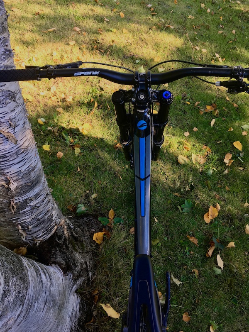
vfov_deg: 61.7
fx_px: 278
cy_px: 166
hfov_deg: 48.2
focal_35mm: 29
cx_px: 124
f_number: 2.2
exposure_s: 1/60
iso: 32
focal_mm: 4.15
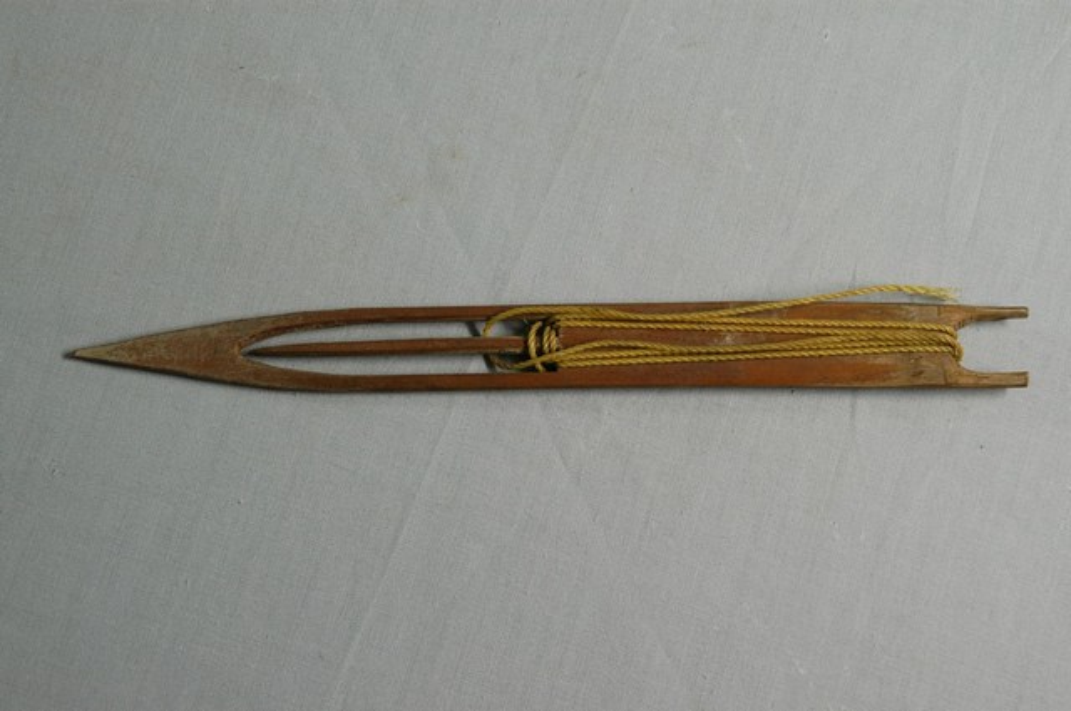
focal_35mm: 90
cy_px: 356
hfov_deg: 22.6
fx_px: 2674
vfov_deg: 15.1
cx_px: 536
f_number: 10
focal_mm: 60
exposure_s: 1/10
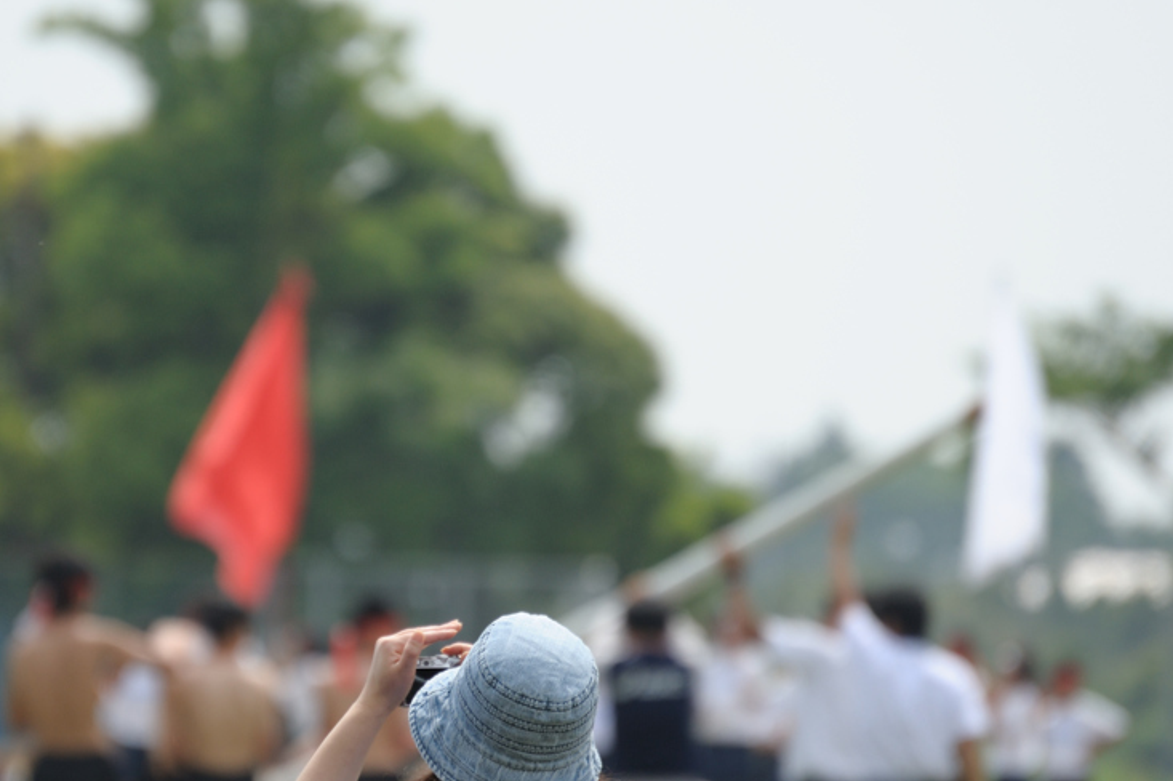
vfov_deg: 3.3
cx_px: 435
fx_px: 13646
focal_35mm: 419
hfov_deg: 4.9
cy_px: 529
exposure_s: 1/1600
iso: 400
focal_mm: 300
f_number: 5.6
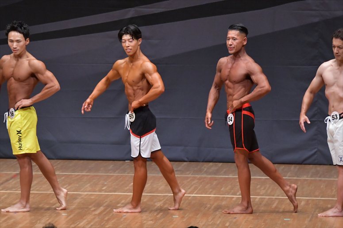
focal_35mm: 270
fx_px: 2571
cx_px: 172
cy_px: 114
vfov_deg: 5.1
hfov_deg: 7.6
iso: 6400
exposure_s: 1/400
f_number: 5.6
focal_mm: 180
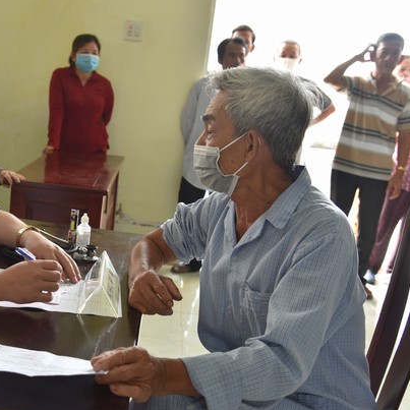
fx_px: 643
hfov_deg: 34.7
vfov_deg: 35.4
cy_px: 201
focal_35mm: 48
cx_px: 107
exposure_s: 1/80
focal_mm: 35
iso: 400
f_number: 4.5
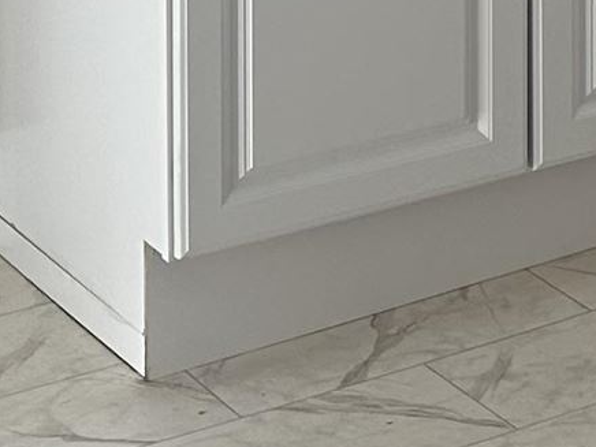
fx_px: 2910
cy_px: -670
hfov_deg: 11.3
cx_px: 872
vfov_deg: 8.0
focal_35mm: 169
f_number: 1.78
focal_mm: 6.86
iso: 80
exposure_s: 1/962
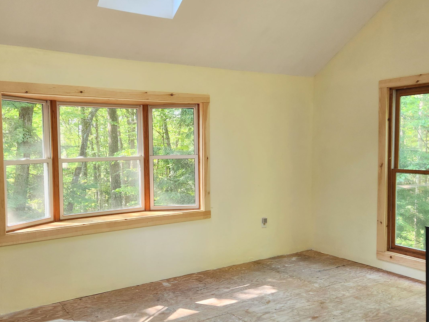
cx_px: 183
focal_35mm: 33
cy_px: 162
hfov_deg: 55.1
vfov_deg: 42.9
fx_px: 409
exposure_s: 1/120
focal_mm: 5.4
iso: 160
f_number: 1.8
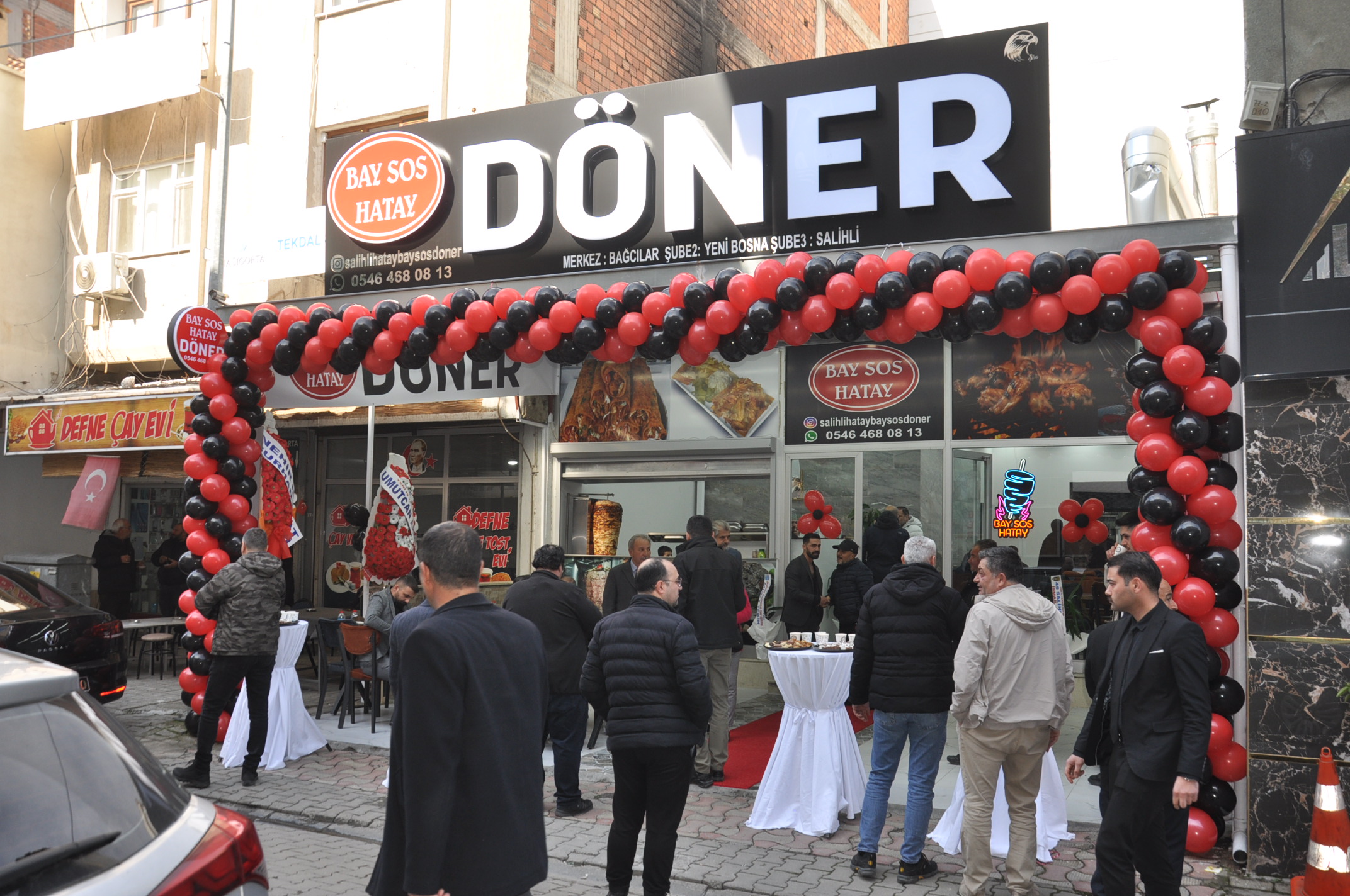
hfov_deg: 59.6
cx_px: 675
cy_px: 448
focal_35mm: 32
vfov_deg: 41.6
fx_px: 1180
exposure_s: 1/200
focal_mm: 21
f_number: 5.6
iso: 200
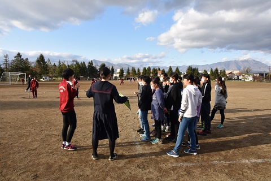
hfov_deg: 73.7
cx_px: 136
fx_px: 181
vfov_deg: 53.1
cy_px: 90
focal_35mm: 24
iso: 400
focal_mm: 16
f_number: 8
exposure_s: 1/500
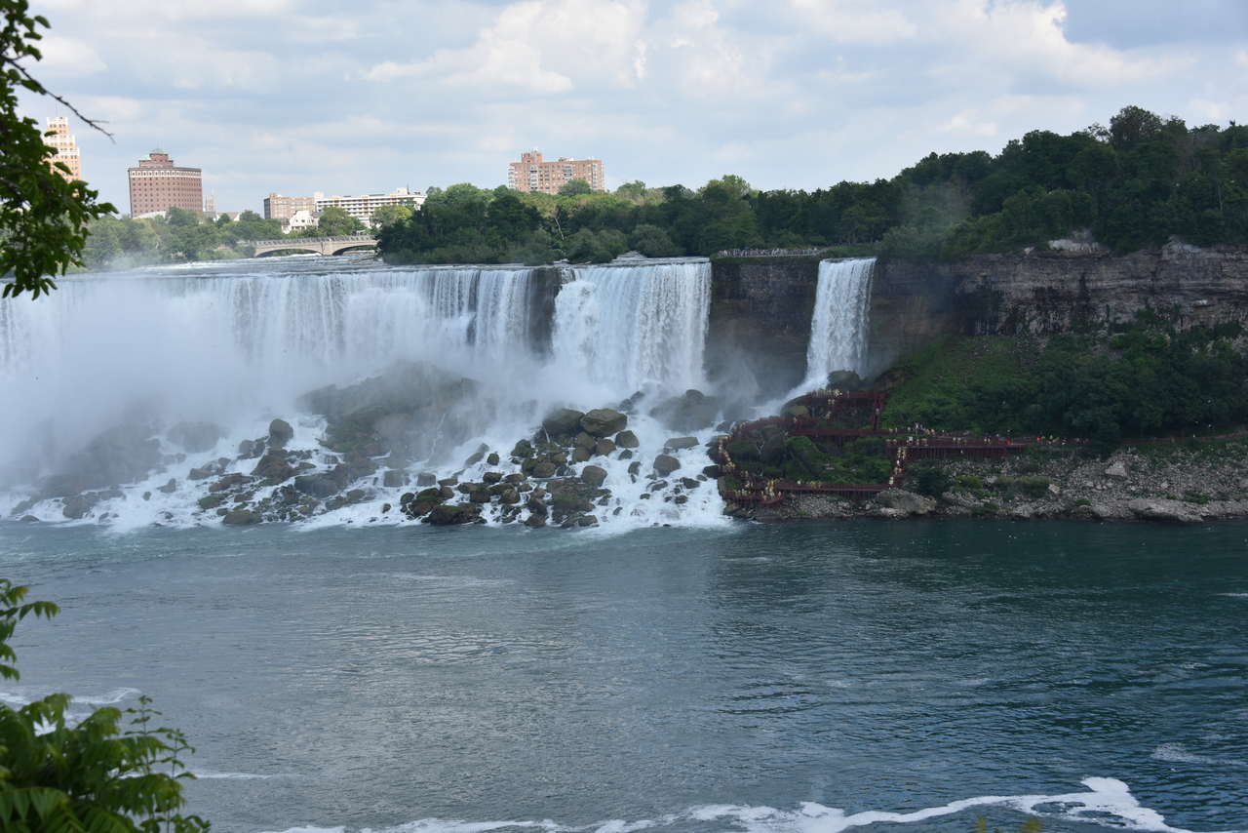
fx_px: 1907
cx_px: 624
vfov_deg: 24.6
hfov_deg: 36.2
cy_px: 416
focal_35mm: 55
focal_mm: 55
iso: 100
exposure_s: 1/250
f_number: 8
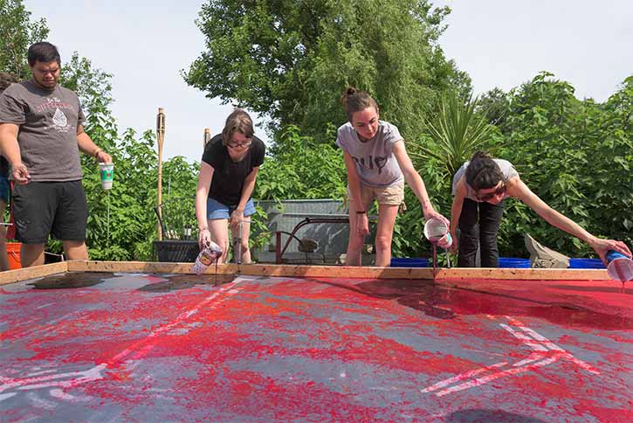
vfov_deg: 53.2
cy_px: 212
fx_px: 422
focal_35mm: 24
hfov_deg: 73.7
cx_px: 316
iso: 200
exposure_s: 1/640
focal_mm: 24
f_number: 8
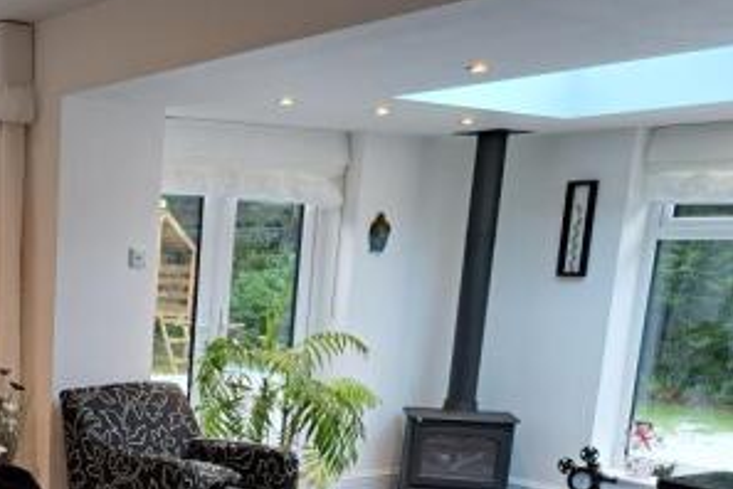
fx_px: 998
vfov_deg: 26.2
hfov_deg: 36.6
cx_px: 16
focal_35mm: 49
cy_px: 480
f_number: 1.8
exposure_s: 1/50
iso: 100
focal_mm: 5.23
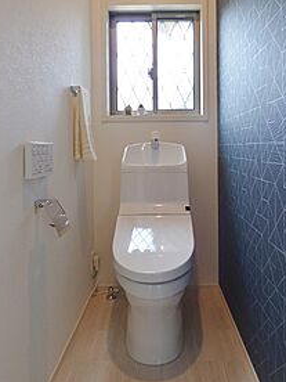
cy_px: 145
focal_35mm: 27
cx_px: 159
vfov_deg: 64.4
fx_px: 297
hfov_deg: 51.3
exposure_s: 1/40
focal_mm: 3.58
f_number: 2.8
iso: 100
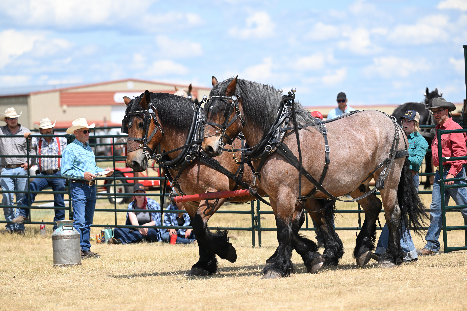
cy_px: 156
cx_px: 234
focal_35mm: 200
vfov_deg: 6.9
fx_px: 2594
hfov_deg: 10.3
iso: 100
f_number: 4
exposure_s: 1/1000
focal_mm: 200
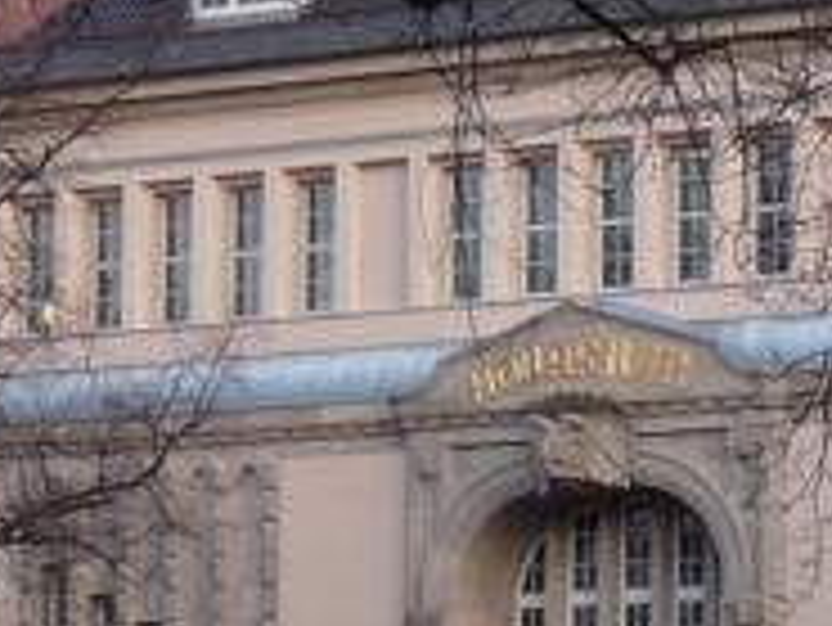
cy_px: 293
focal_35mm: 242
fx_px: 5820
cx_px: 580
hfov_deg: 8.2
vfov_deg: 6.1
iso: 100
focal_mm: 7.1
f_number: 3
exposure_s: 1/50
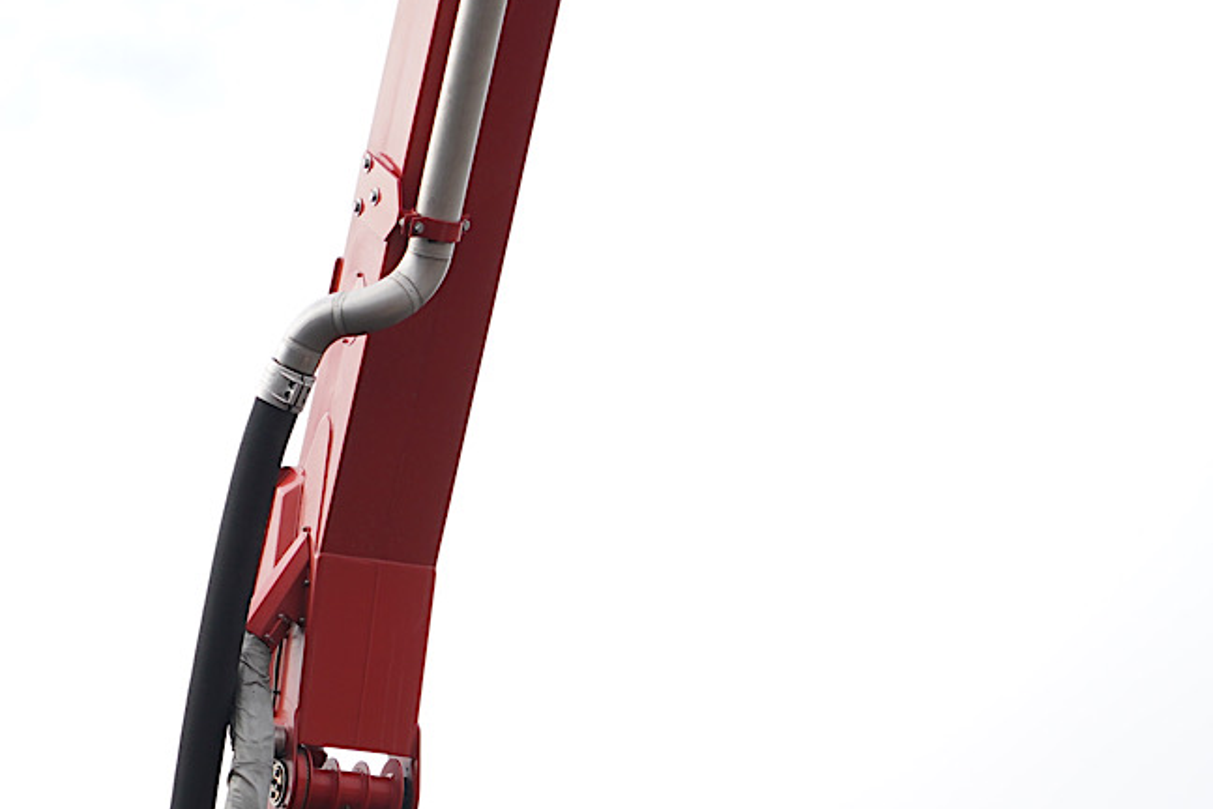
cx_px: -344
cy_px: 1037
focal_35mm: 311
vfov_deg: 4.4
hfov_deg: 6.6
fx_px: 10478
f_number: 5
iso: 160
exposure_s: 1/160
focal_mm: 105
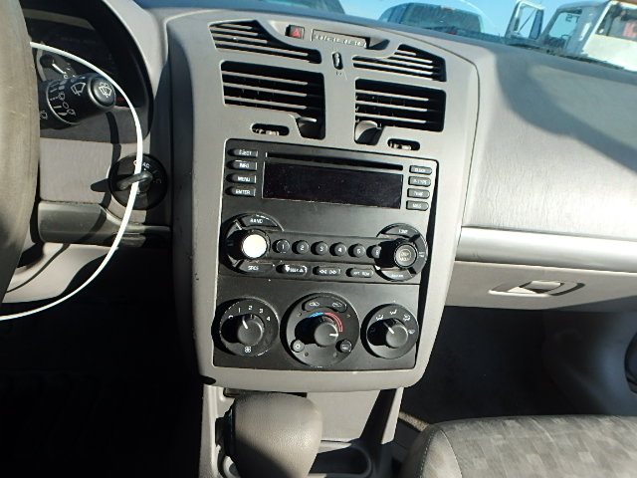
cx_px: 318
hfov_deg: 79.0
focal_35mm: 21
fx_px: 386
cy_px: 239
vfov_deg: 63.4
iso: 125
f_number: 3.5
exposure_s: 1/400
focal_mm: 3.7
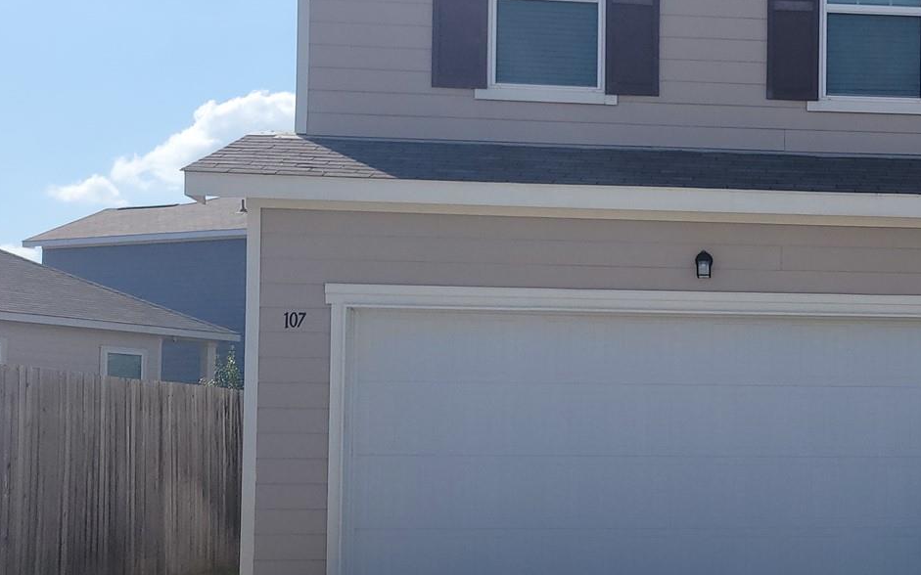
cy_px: 403
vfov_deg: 21.5
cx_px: 933
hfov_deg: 31.3
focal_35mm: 60
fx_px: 1506
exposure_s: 1/4349
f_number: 1.8
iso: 40
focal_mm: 5.4
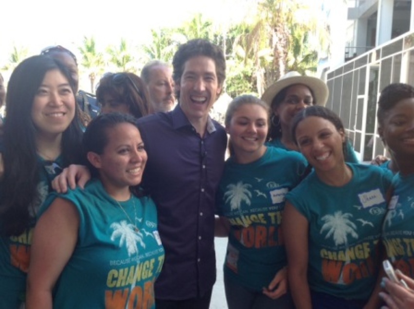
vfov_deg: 40.6
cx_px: 207
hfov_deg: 52.7
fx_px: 418
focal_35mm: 35
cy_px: 154
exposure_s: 1/143
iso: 50
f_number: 2.4
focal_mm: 4.28
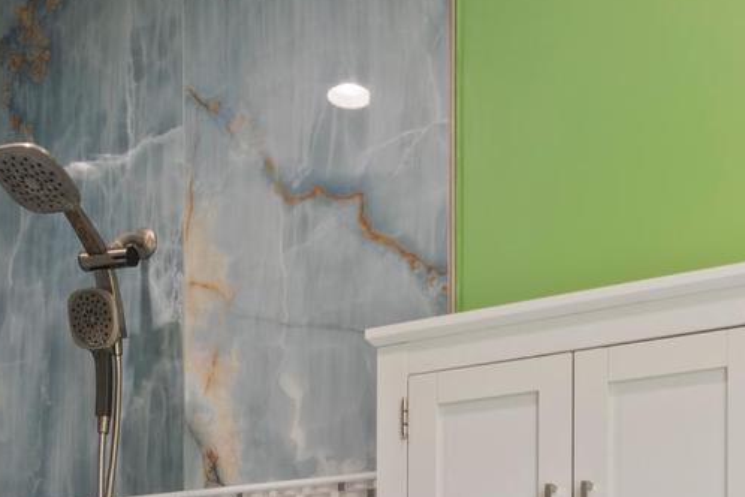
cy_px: 636
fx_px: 1076
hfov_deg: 38.1
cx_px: 434
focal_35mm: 52
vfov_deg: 23.2
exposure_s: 1/3
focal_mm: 12
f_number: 11
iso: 250
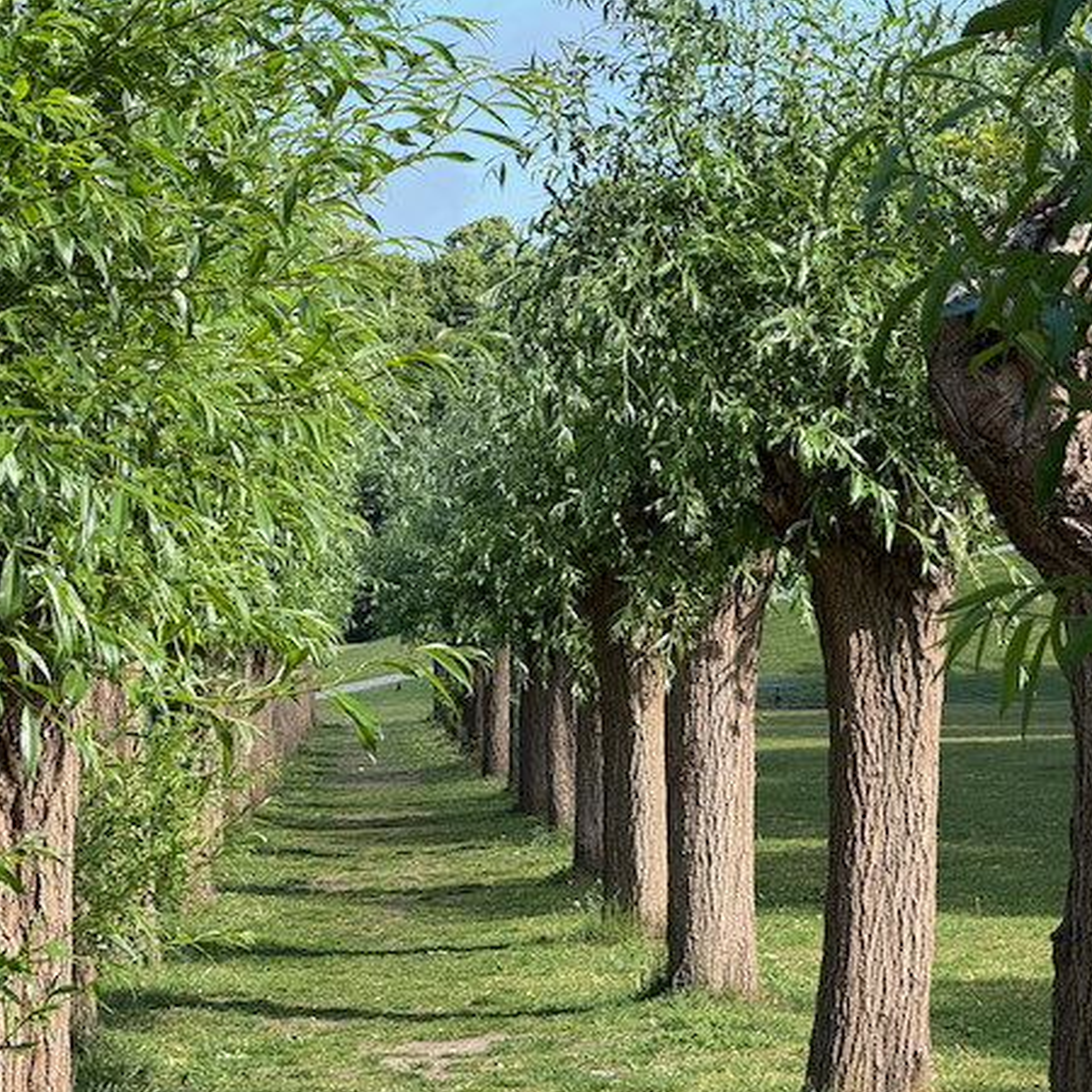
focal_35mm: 151
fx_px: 5389
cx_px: 619
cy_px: 536
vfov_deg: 11.6
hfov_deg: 11.6
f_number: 2.8
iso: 64
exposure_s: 1/605
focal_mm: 15.66
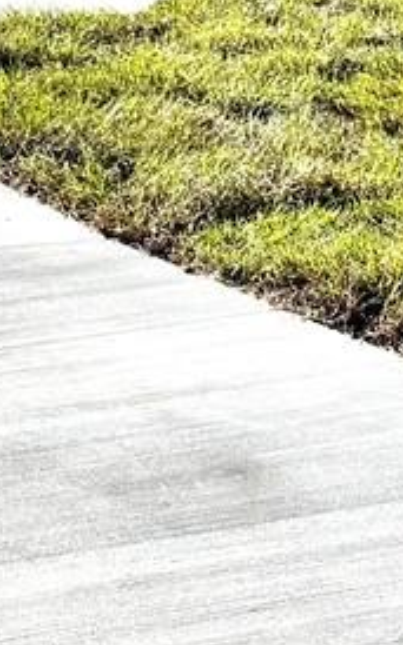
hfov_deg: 8.1
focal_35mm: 161
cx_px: -54
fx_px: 2832
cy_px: -438
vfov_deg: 12.1
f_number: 1.6
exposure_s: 1/3788
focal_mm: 5.96
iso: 50
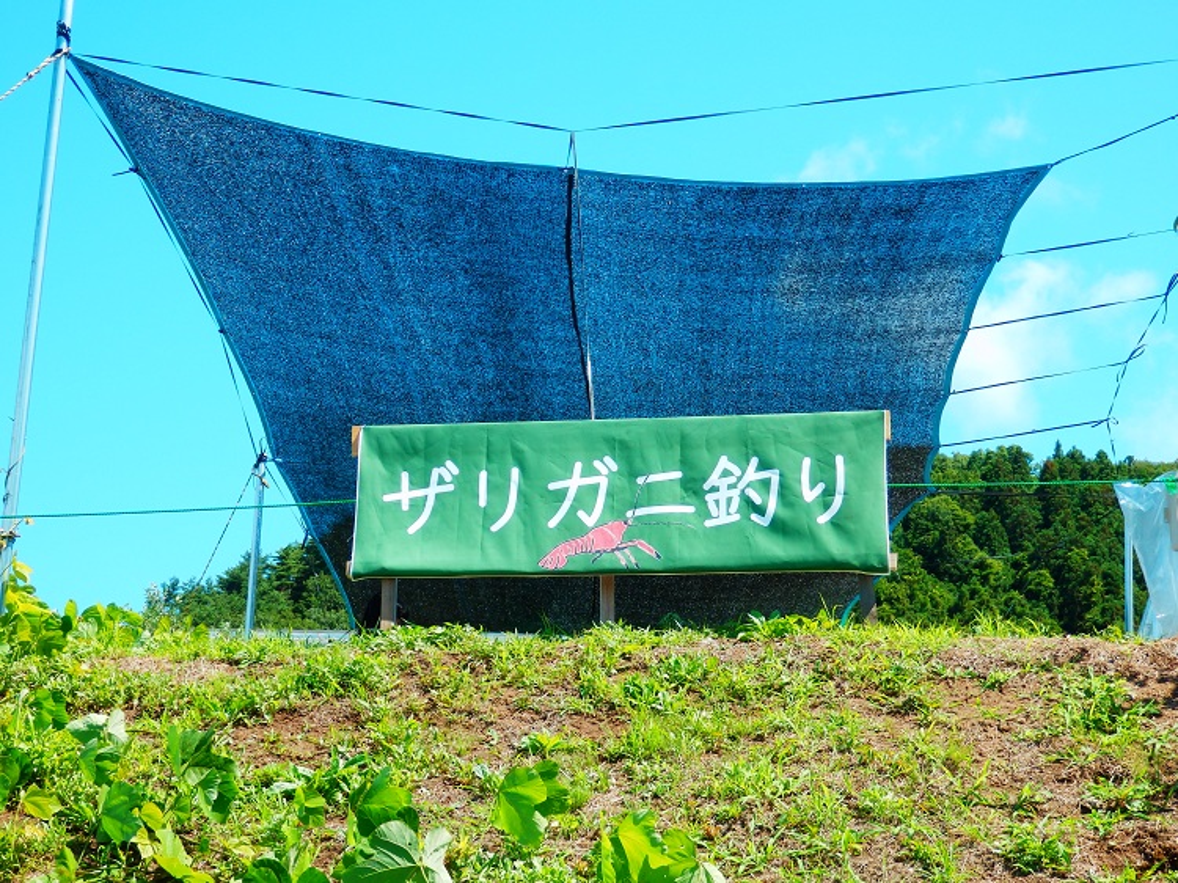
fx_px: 2245
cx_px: 589
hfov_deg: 29.4
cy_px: 442
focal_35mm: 66
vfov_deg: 22.2
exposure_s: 1/250
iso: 80
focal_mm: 11.9
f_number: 4.4
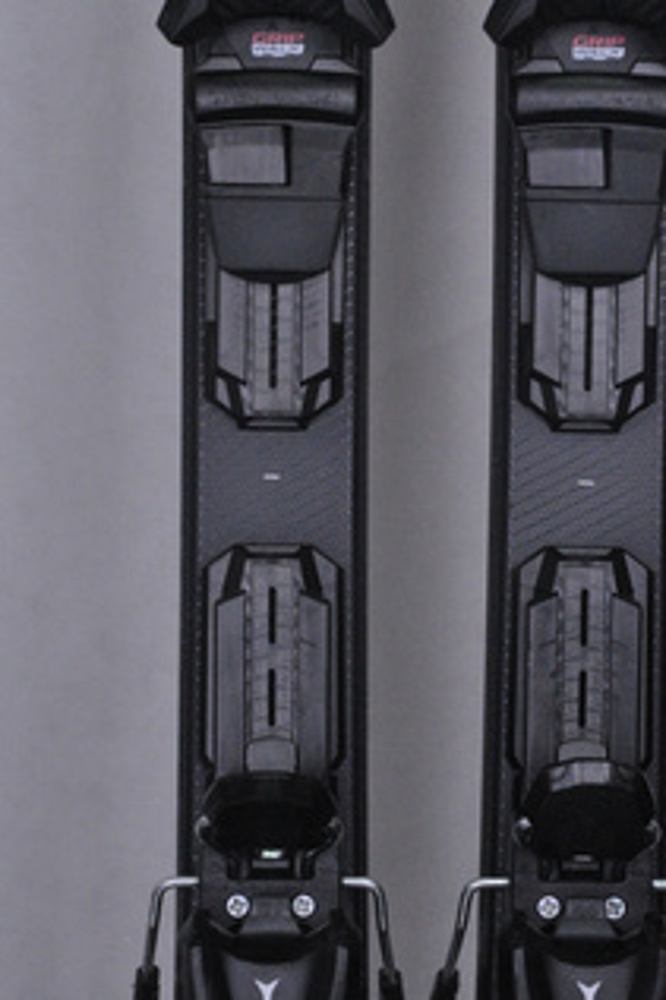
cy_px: 508
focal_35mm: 149
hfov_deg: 9.2
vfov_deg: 13.8
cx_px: 425
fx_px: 4139
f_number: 9.5
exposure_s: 1/125
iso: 3200
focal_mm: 70
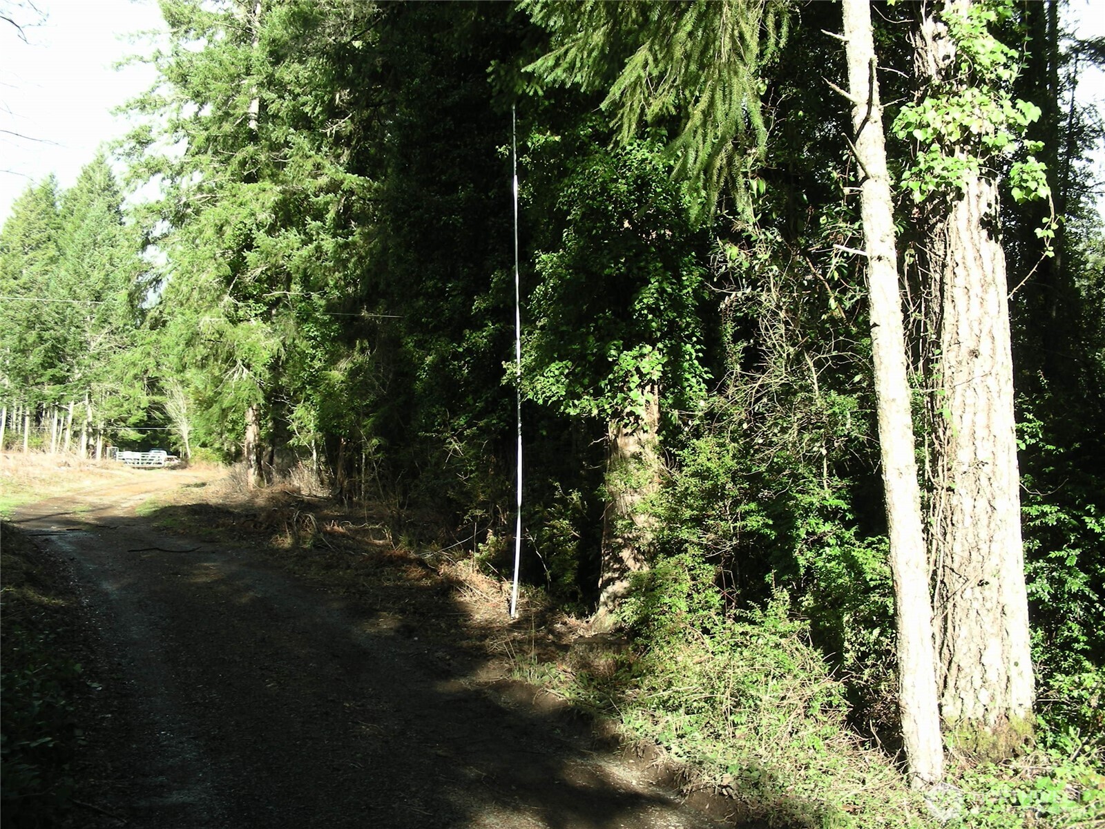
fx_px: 1213
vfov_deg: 37.7
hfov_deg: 49.0
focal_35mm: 38
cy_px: 414
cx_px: 552
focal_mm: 6.3
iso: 50
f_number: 4
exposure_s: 1/96
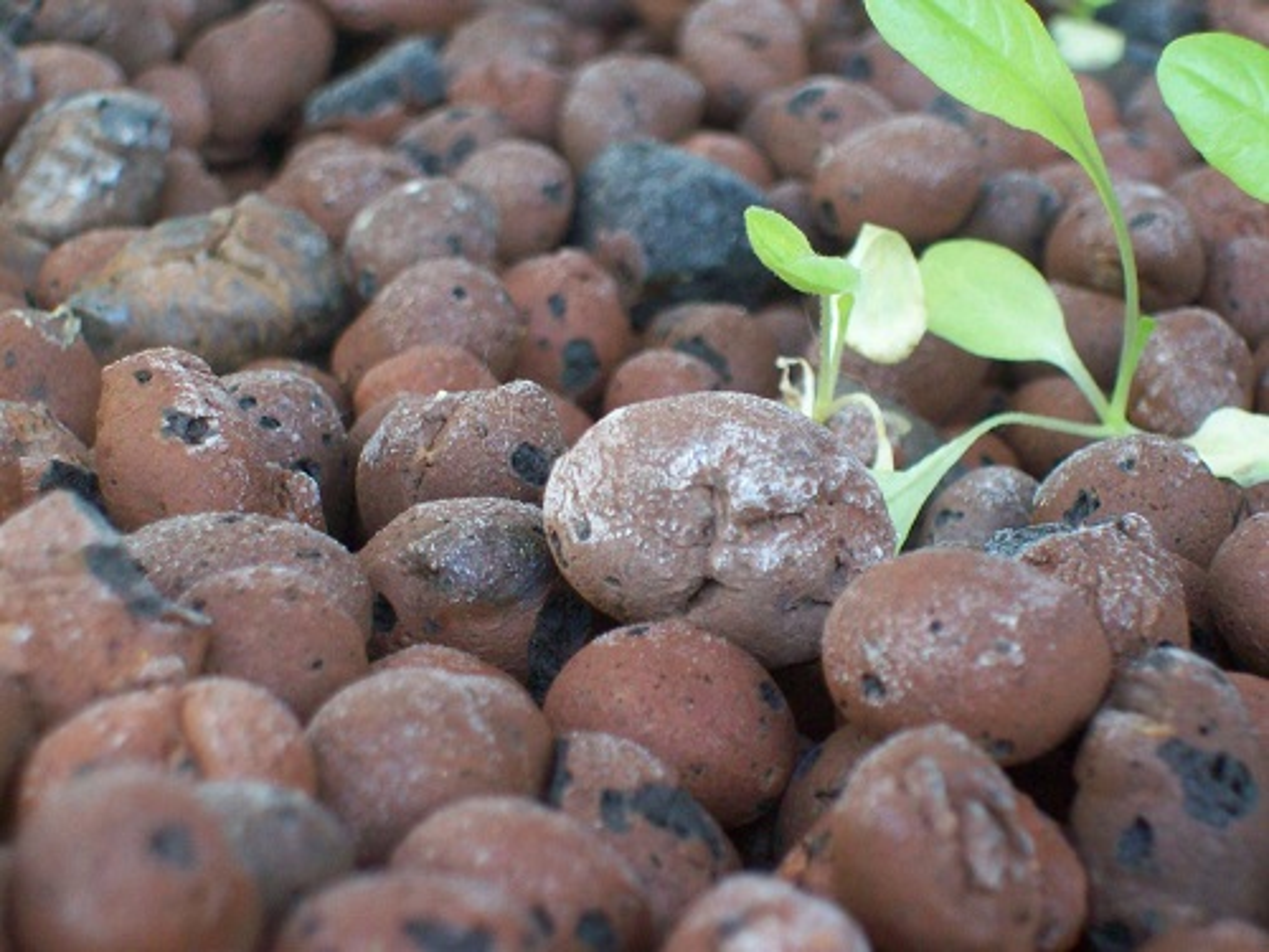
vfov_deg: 13.7
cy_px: 476
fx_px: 3959
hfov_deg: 18.2
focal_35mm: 108
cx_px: 634
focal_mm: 18
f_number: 4.8
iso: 160
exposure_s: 1/13.6
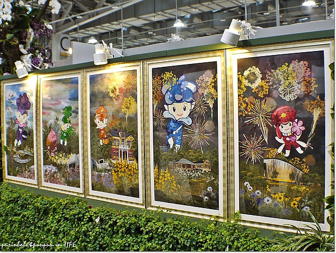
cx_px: 168
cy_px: 126
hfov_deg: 37.5
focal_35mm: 51
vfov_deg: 28.6
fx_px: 495
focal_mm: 18
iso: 400
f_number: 4
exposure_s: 1/60
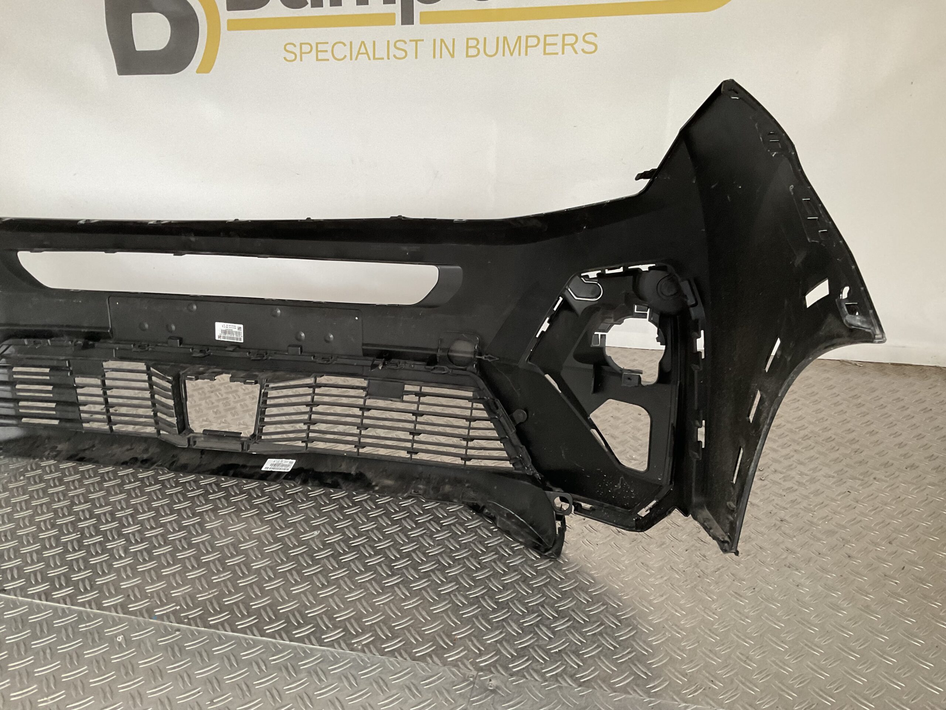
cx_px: 473
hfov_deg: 61.7
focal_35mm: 29
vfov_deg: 48.2
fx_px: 793
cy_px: 355
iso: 125
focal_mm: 3
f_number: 1.8
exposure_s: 1/50
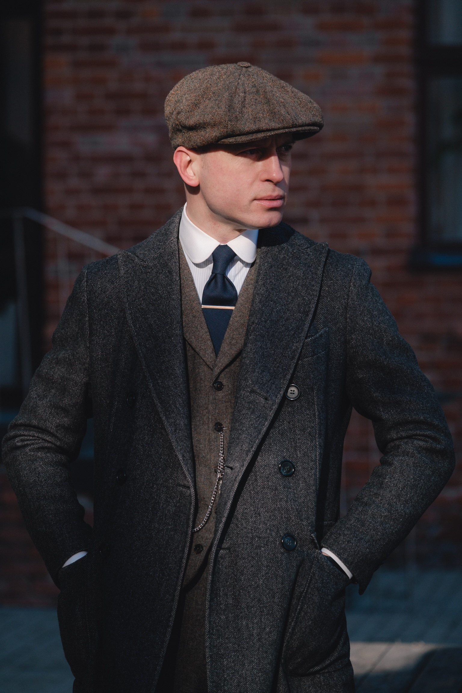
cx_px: 231
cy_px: 346
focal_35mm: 166
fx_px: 3195
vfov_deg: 12.4
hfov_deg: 8.3
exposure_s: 1/800
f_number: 3.6
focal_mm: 110.6
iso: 500
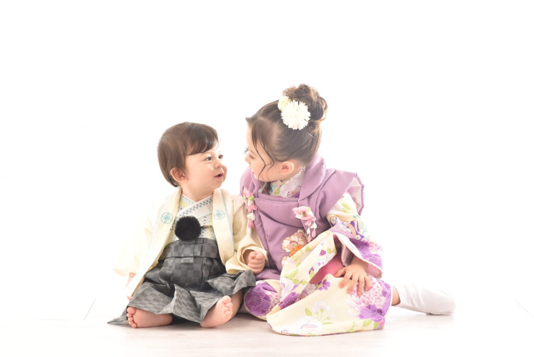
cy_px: 178
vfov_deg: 16.1
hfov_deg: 23.9
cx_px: 267
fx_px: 1261
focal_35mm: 85
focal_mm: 85
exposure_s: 1/160
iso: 1250
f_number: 8
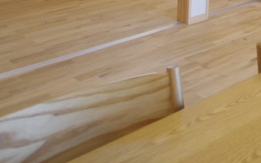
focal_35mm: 60
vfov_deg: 16.1
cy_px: -174
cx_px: 369
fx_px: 427
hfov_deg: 26.6
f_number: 4
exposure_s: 1/30
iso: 200
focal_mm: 10
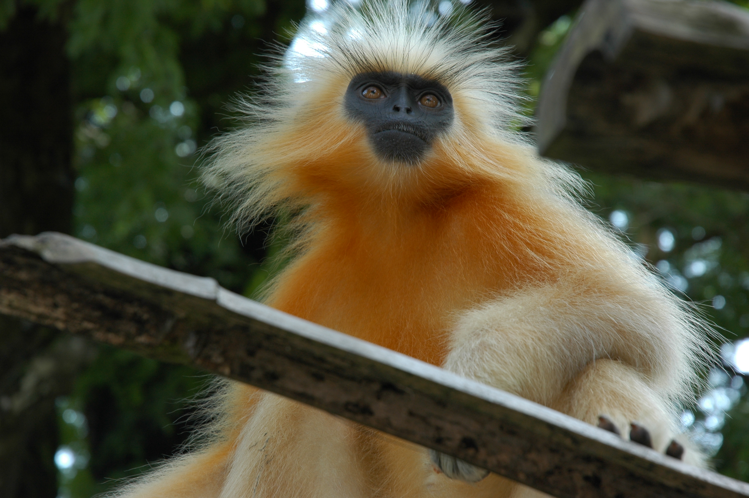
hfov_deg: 19.5
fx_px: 2183
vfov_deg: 13.0
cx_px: 374
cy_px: 249
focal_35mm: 105
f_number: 7.1
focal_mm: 70
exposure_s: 1/80
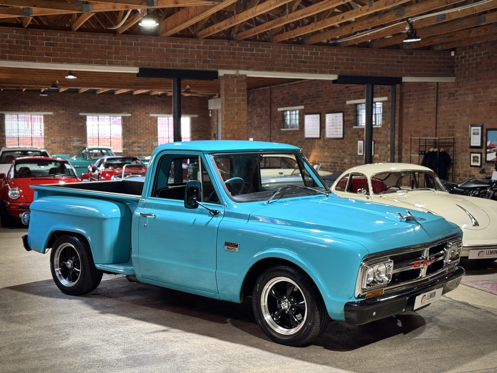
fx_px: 689
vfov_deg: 30.3
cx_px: 248
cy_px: 186
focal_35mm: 48
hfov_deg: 39.7
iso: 200
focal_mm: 6.76
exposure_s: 1/33
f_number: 1.78
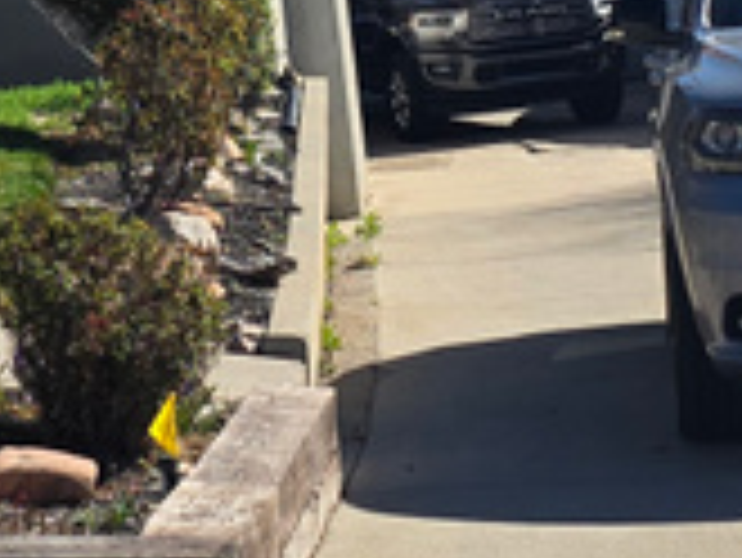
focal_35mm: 143
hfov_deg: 13.7
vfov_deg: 10.0
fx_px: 3067
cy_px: -360
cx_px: 54
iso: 80
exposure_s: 1/5017
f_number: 1.7
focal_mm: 6.3
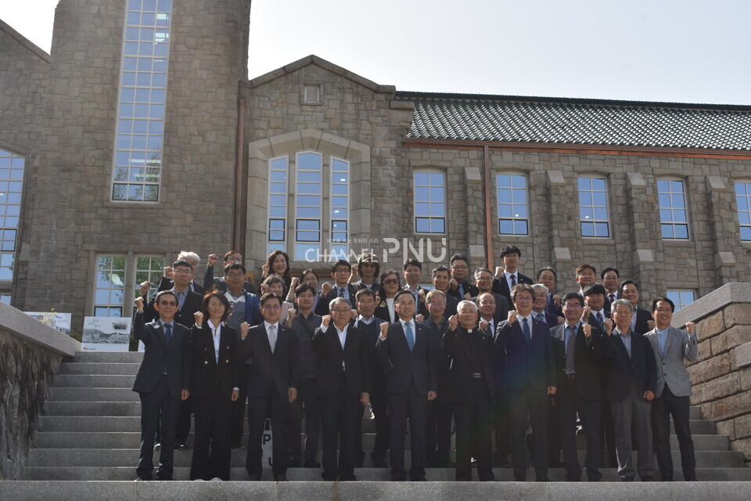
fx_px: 939
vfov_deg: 29.9
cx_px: 376
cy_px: 250
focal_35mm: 45
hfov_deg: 43.6
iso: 360
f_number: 8
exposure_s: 1/500
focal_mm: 30
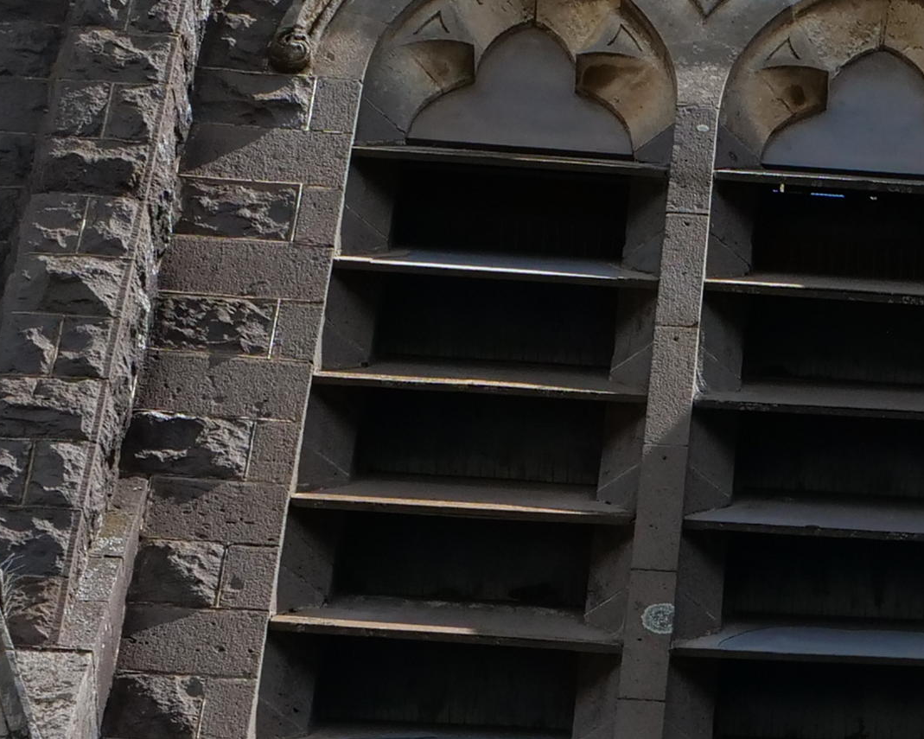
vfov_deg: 7.4
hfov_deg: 8.9
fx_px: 5742
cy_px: 590
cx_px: 1485
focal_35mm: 210
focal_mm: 23
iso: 400
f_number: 5
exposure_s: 1/2000
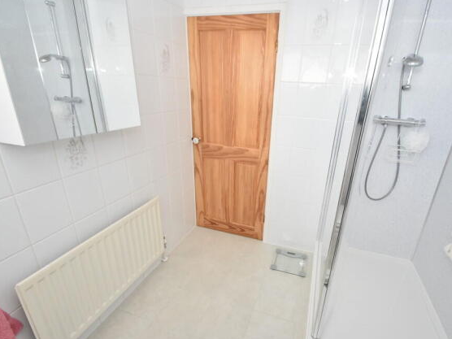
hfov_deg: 90.7
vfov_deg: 74.7
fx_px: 222
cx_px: 251
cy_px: 175
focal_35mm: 17
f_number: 5.6
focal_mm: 10
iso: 800
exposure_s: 1/125
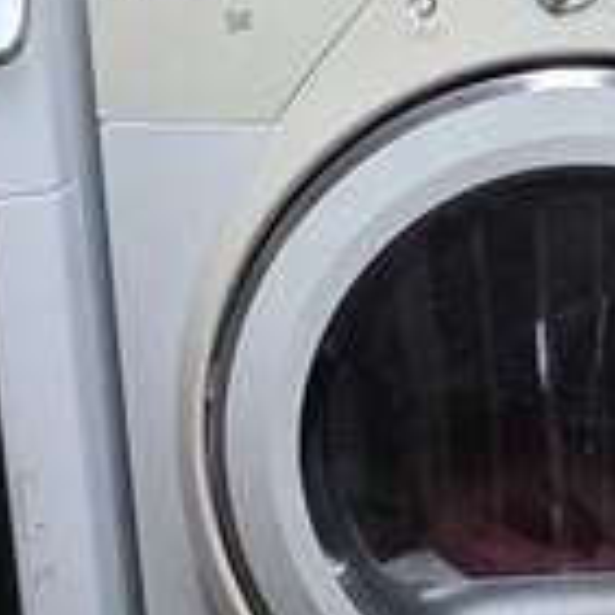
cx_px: 798
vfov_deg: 11.2
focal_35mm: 156
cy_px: 436
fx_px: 3136
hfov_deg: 10.9
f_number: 1.7
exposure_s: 1/120
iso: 1000
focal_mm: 6.3
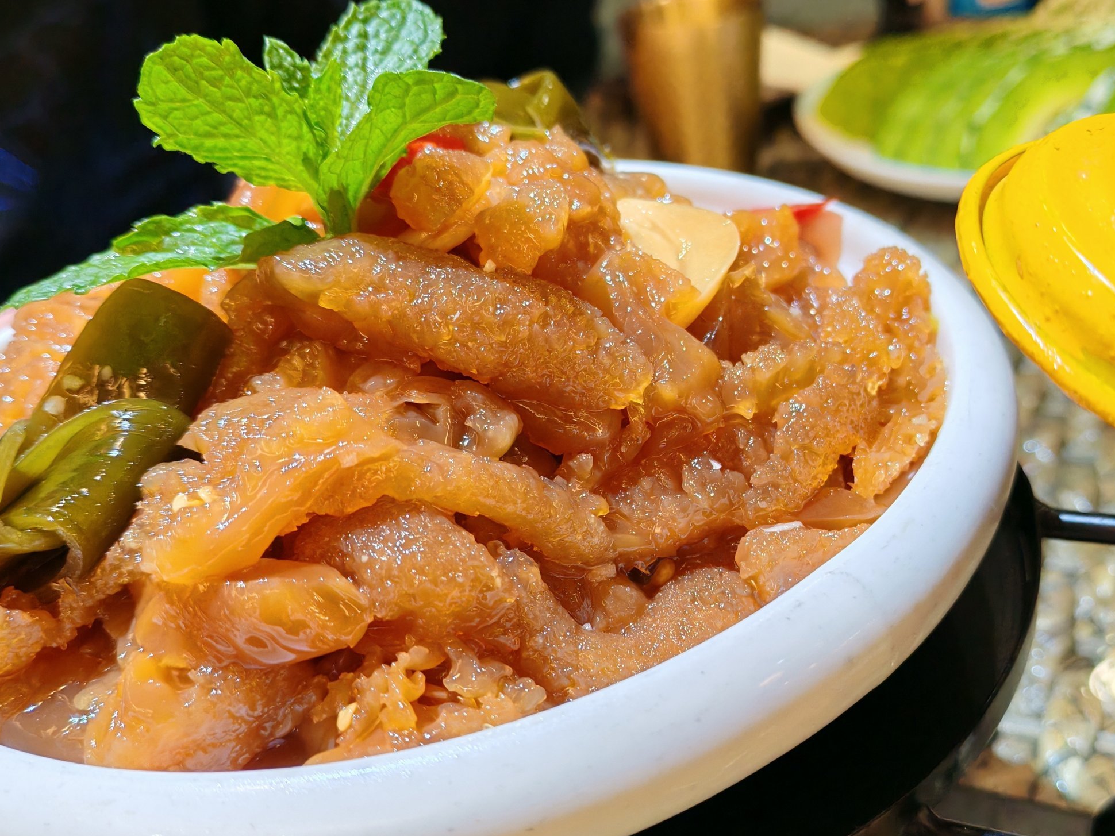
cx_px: 573
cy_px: 441
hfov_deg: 49.0
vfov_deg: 37.7
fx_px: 1224
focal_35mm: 38
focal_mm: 5.52
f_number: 1.95
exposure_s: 1/100
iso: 160
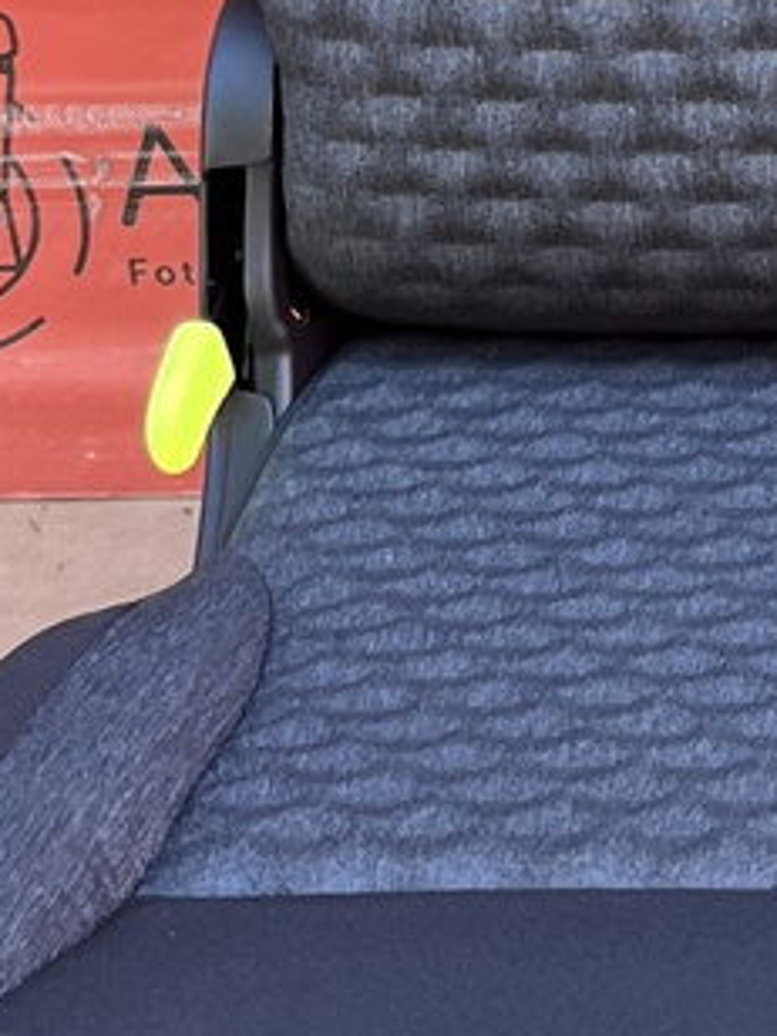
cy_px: -61
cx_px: 1601
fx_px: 4040
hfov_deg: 10.1
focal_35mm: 135
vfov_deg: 14.3
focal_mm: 5.1
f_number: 1.6
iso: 80
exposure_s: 1/121
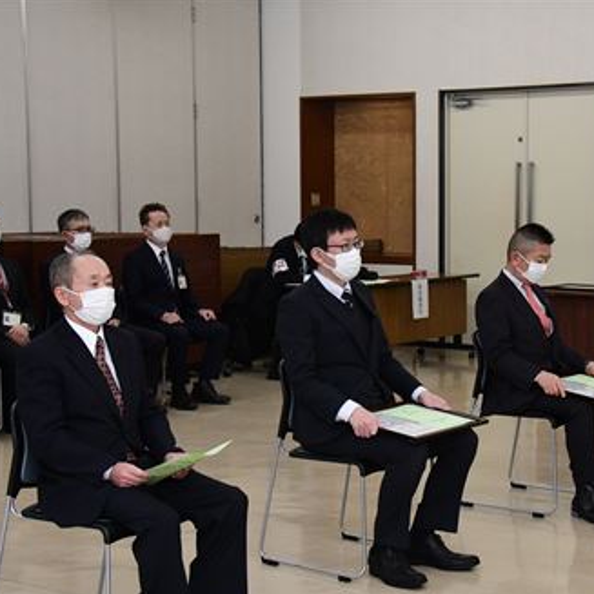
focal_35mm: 78
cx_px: 400
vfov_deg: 22.2
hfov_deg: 22.1
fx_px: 1514
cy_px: 301
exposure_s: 1/250
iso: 3200
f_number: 8
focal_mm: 40
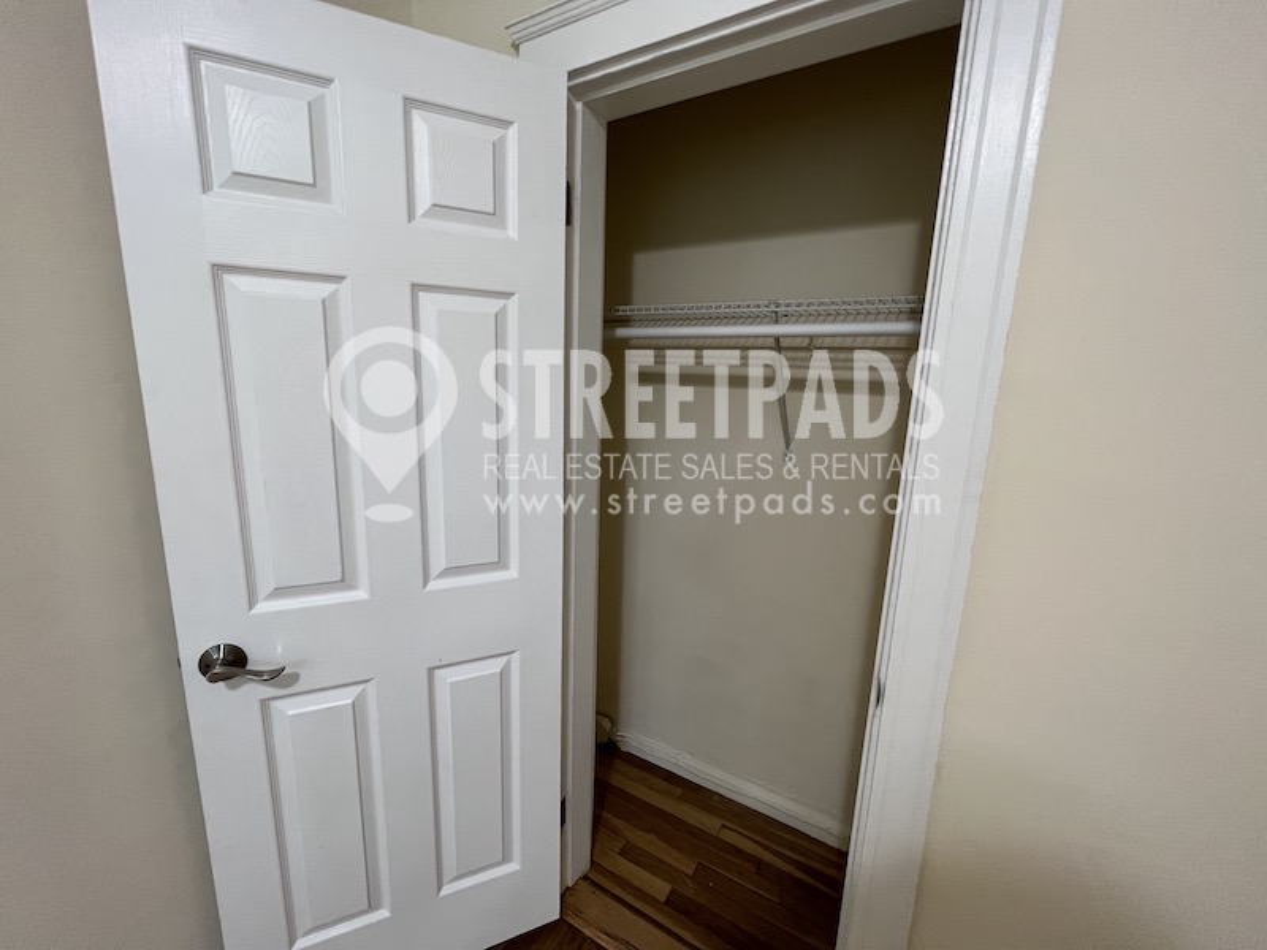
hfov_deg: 106.2
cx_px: 634
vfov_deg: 89.9
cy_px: 475
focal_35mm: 13
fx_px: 476
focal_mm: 1.57
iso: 160
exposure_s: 1/60
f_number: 1.8
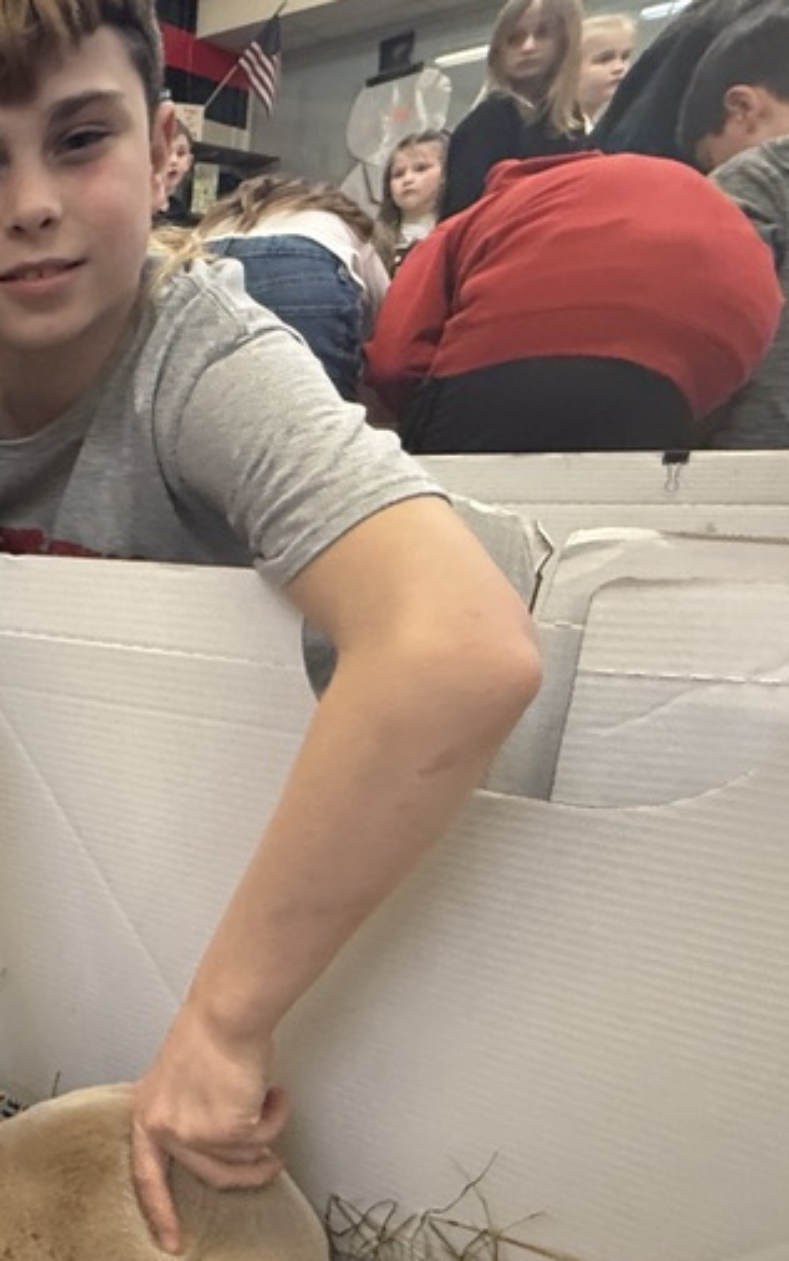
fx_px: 1032
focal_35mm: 30
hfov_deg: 32.4
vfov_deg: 62.3
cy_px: 766
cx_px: -217
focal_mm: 2.22
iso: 320
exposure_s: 1/120
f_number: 2.2
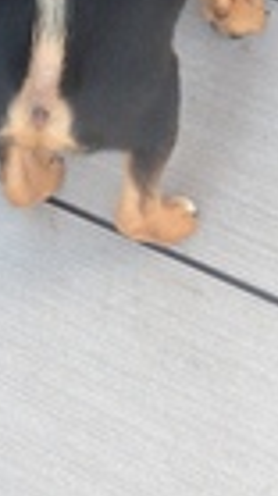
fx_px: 1628
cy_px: 57
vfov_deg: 17.1
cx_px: 14
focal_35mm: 124
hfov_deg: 9.7
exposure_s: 1/212
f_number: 2.4
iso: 50
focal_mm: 4.13
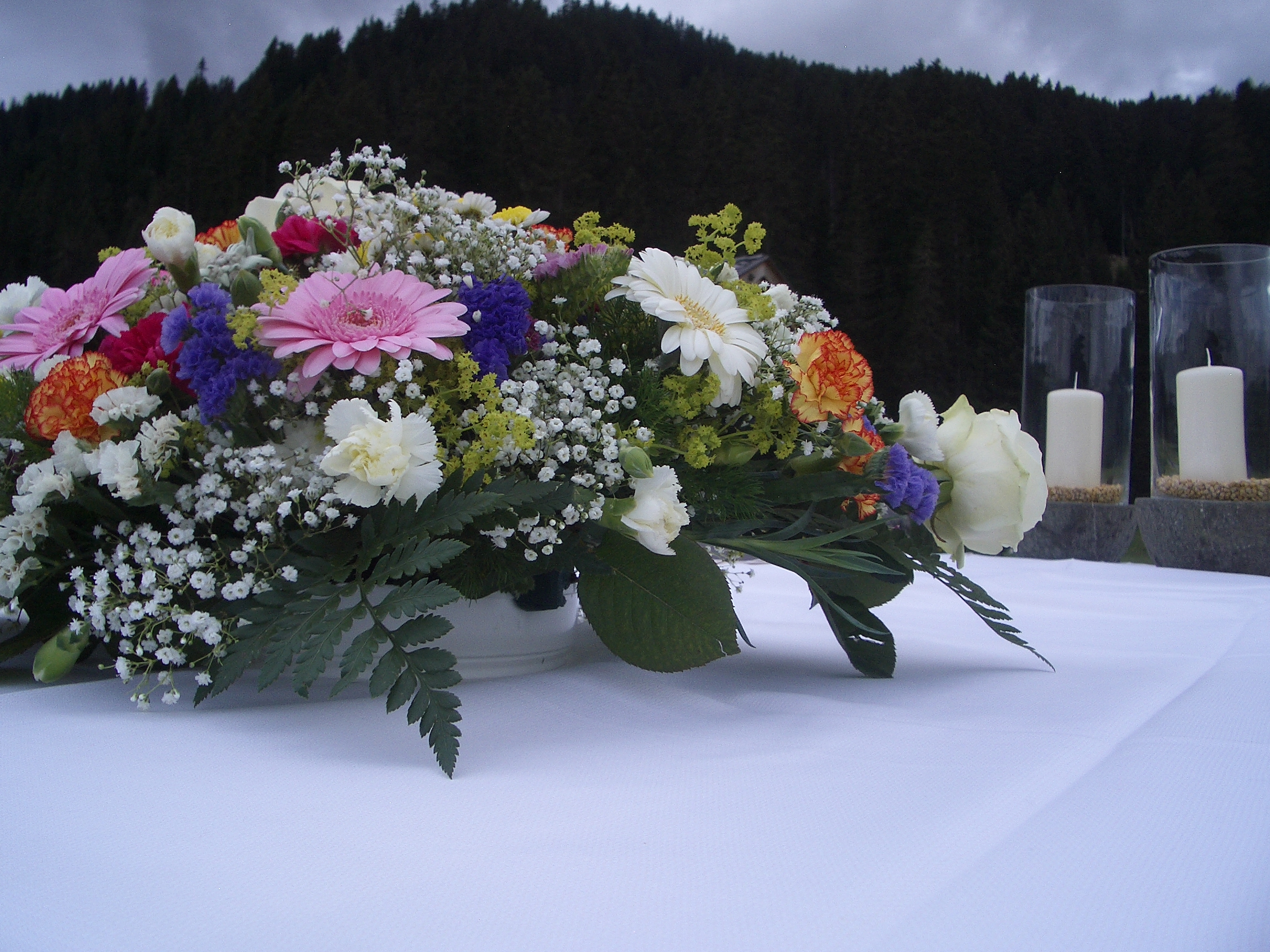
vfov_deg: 40.7
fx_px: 1284
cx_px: 635
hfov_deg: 52.6
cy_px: 476
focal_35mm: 35
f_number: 4.3
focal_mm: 5.8
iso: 50
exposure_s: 1/500
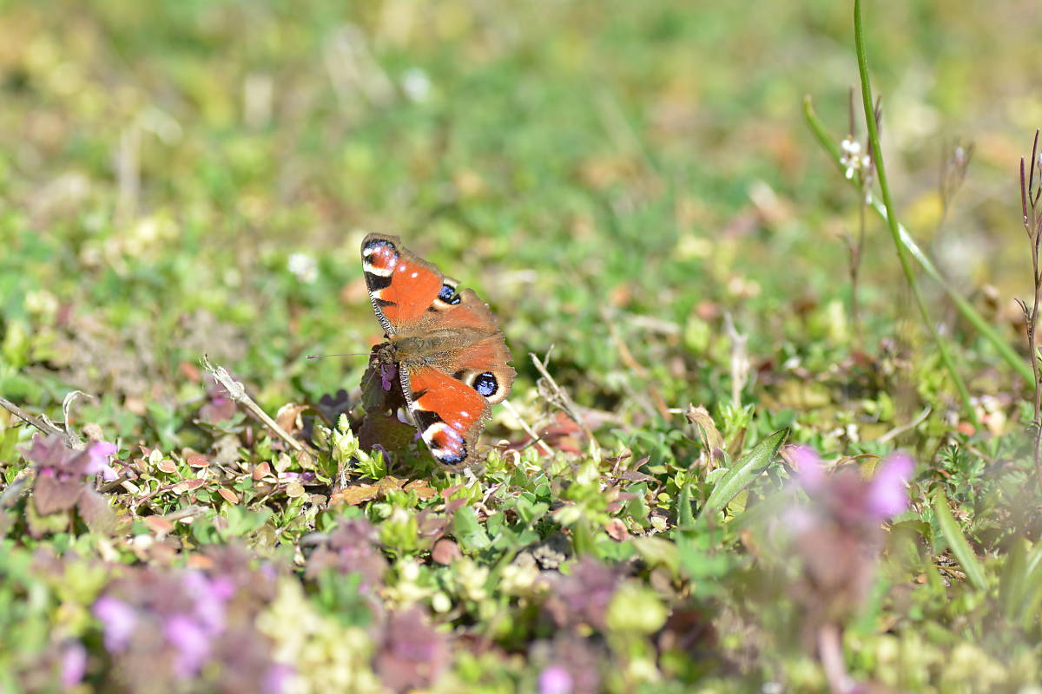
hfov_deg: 15.2
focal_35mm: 135
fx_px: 3907
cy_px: 347
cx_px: 521
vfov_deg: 10.2
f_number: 5.6
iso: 1000
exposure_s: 1/4000
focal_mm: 90
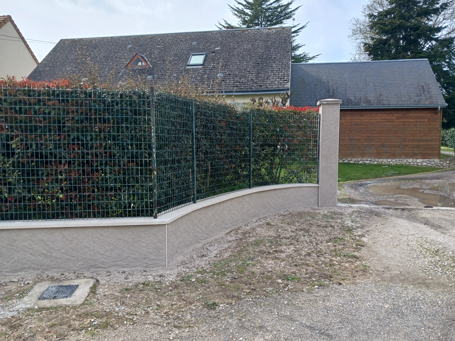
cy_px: 170
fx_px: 355
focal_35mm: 27
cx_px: 228
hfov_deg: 65.3
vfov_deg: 51.4
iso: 20
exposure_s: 1/225
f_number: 1.8
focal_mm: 4
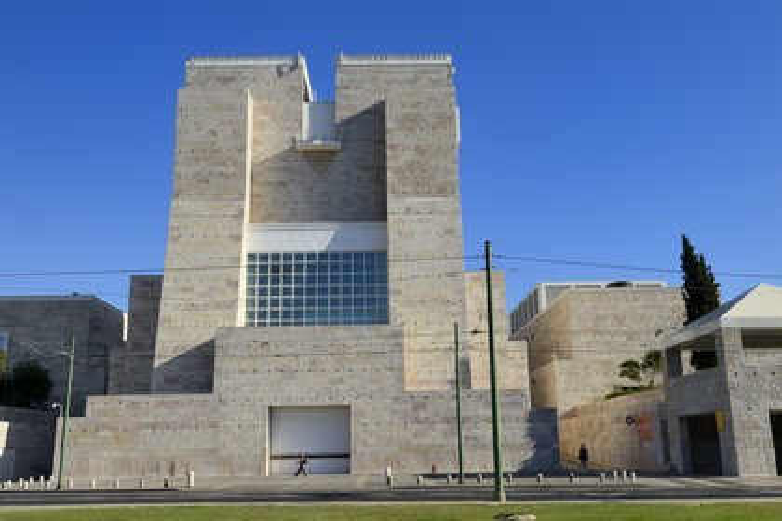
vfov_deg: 36.9
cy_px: 260
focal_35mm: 36
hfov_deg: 53.1
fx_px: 782
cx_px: 391
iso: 100
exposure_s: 1/250
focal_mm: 36
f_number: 11
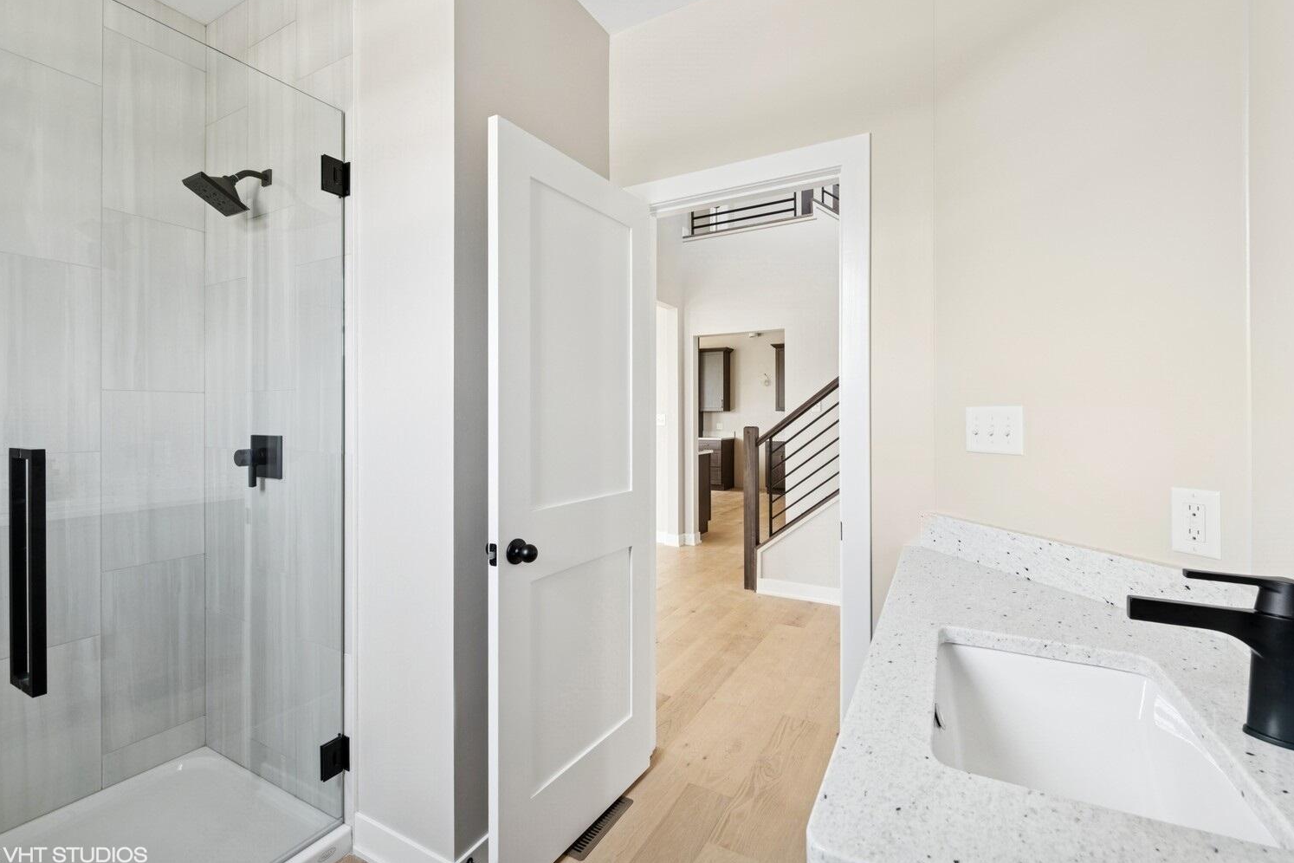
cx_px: 661
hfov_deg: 100.4
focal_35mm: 15
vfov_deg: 77.3
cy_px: 412
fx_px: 539
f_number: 11
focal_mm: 14
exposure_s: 1/13
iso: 200
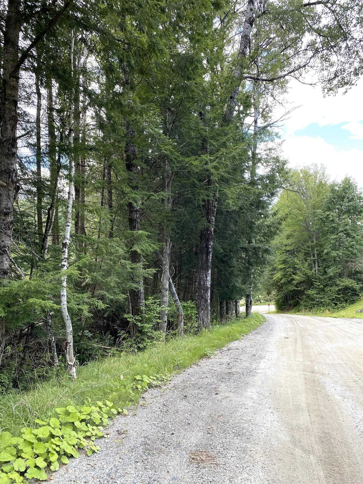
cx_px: 182
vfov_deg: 67.3
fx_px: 364
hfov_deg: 53.1
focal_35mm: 26
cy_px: 242
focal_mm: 4.25
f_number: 1.8
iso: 32
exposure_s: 1/208
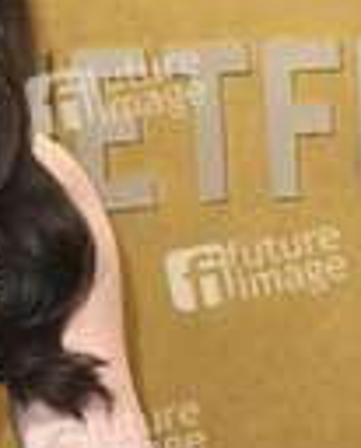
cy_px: 182
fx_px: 3726
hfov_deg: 5.5
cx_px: -188
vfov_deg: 6.9
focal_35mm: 280
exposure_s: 1/320
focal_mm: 57
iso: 2500
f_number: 5
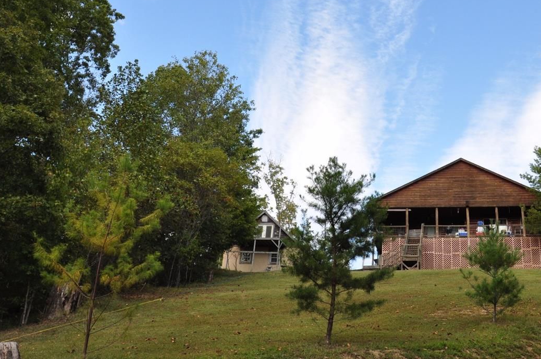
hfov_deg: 48.7
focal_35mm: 39
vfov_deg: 33.9
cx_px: 362
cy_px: 135
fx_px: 585
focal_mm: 18
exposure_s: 1/250
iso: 400
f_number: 10
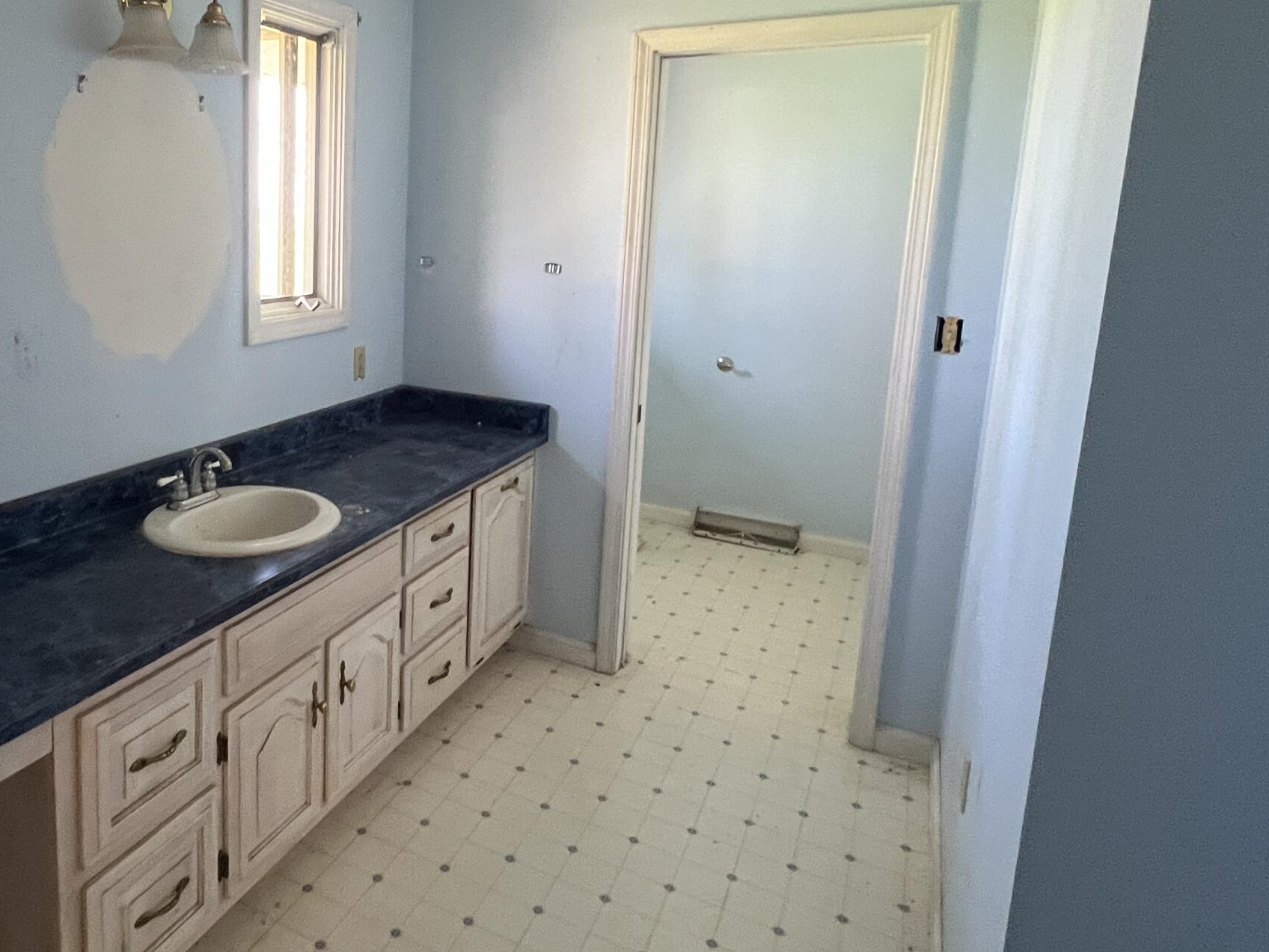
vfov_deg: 58.2
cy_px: 364
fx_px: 843
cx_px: 361
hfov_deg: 70.3
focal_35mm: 23
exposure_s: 1/60
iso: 320
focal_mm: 1.57
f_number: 1.8
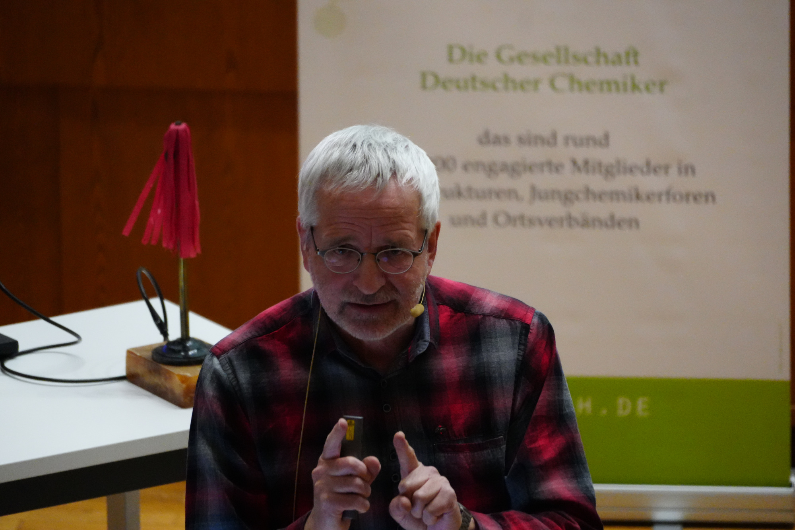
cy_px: 265
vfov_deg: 2.6
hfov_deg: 3.9
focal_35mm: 525
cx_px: 398
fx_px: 11592
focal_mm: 350
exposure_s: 1/100
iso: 6400
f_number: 6.3
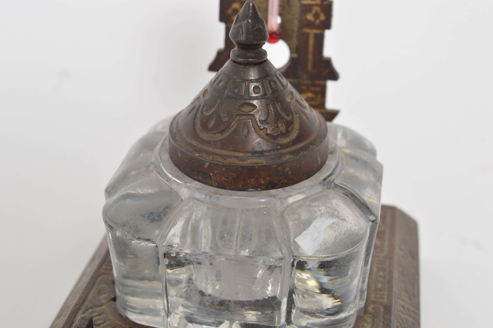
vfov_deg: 21.5
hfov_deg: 31.9
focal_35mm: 63
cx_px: 246
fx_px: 862
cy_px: 164
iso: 800
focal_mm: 42
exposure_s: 1/80
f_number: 9
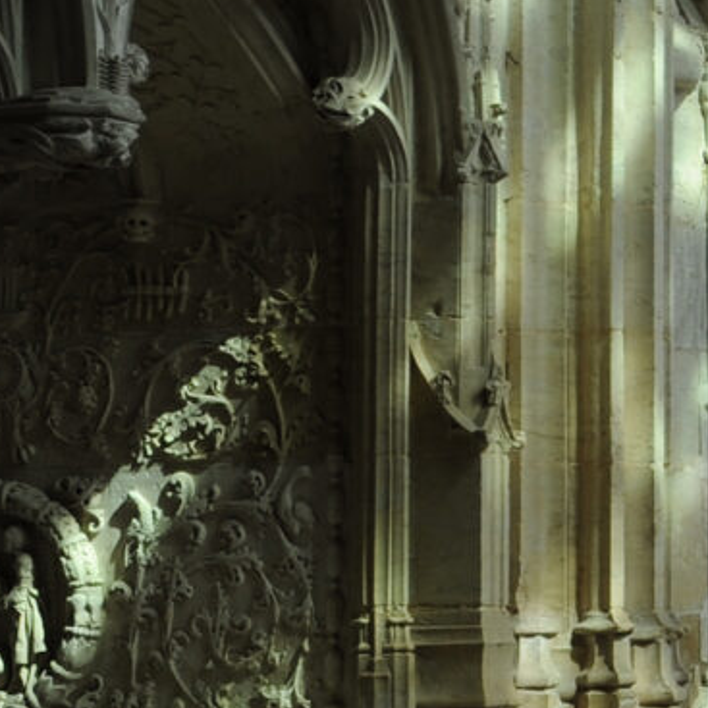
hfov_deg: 9.2
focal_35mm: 178
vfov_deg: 9.8
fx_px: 4119
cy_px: 187
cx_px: 1393
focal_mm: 31
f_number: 7.1
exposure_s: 1/200
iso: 200
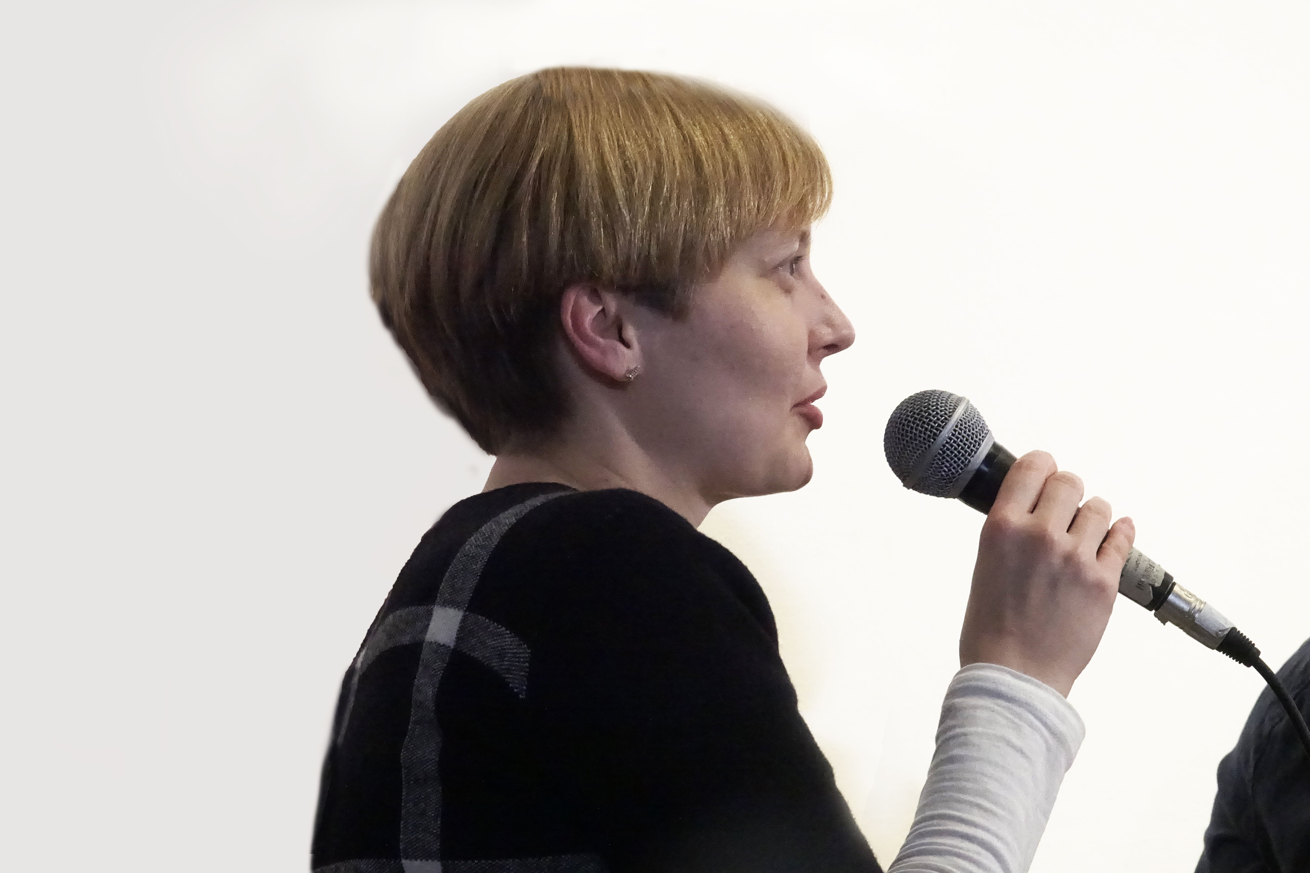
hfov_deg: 17.8
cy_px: 436
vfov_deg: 11.9
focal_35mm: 115
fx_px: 4184
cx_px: 655
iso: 5000
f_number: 8
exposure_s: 1/60
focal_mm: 42.08
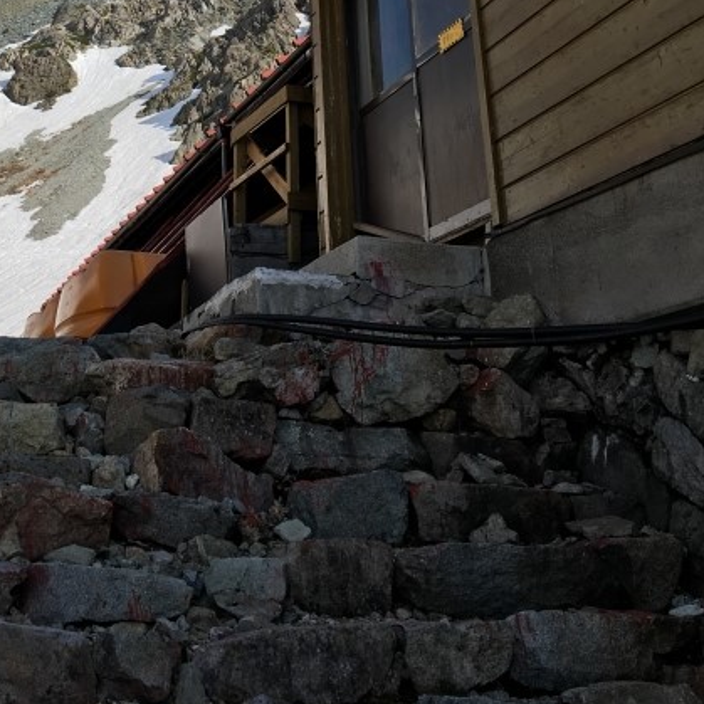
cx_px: 203
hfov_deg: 31.8
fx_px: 1219
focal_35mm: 53
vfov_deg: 30.0
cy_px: -3
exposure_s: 1/1425
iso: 25
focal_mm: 4.15
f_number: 2.2
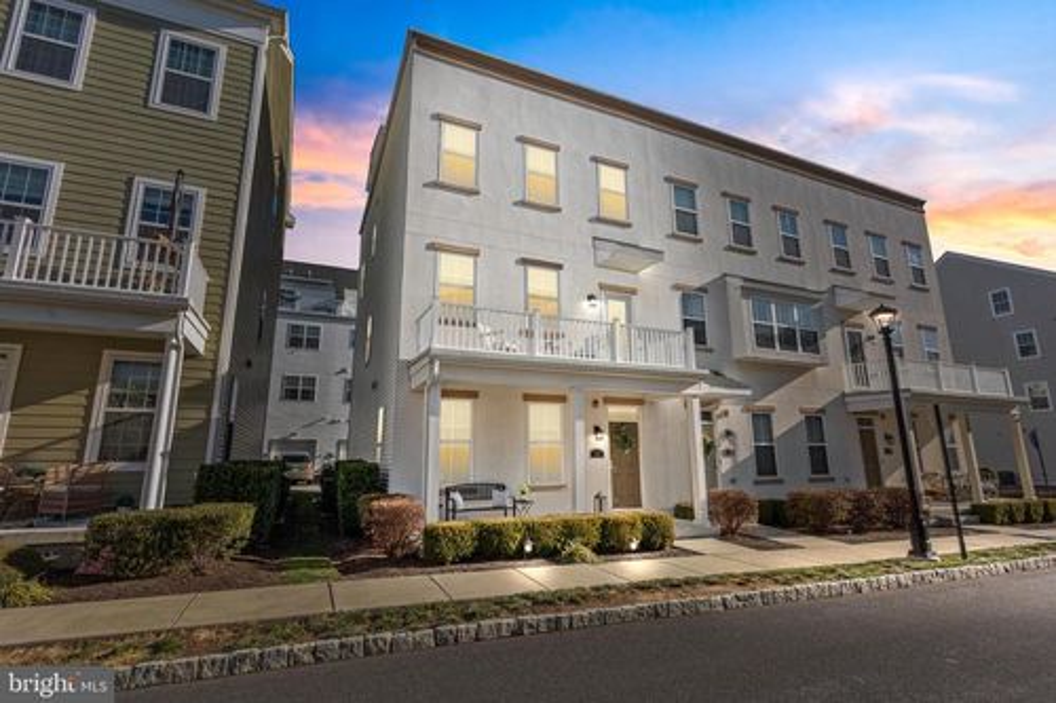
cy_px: 352
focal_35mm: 17
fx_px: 498
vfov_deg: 70.4
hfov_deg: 93.3
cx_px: 528
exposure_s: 1/1250
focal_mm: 17
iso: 1000
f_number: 10
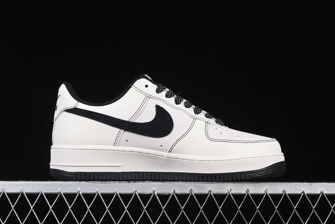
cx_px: 168
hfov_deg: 27.0
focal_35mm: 75
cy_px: 112
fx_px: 698
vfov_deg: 18.2
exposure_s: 1/80
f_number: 8
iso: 160
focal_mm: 50
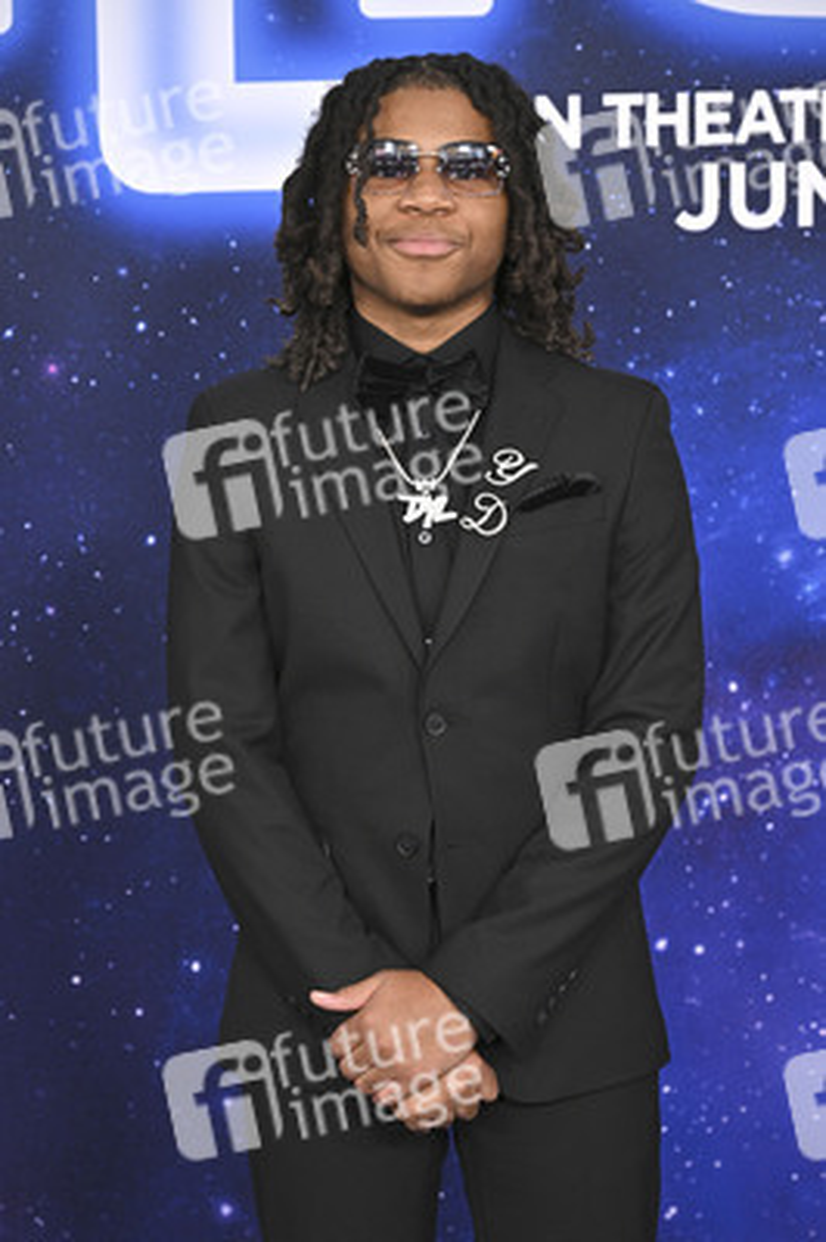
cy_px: 621
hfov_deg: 13.0
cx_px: 413
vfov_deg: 19.5
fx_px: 3620
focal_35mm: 105
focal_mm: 105
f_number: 5.6
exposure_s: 1/320
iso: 1600
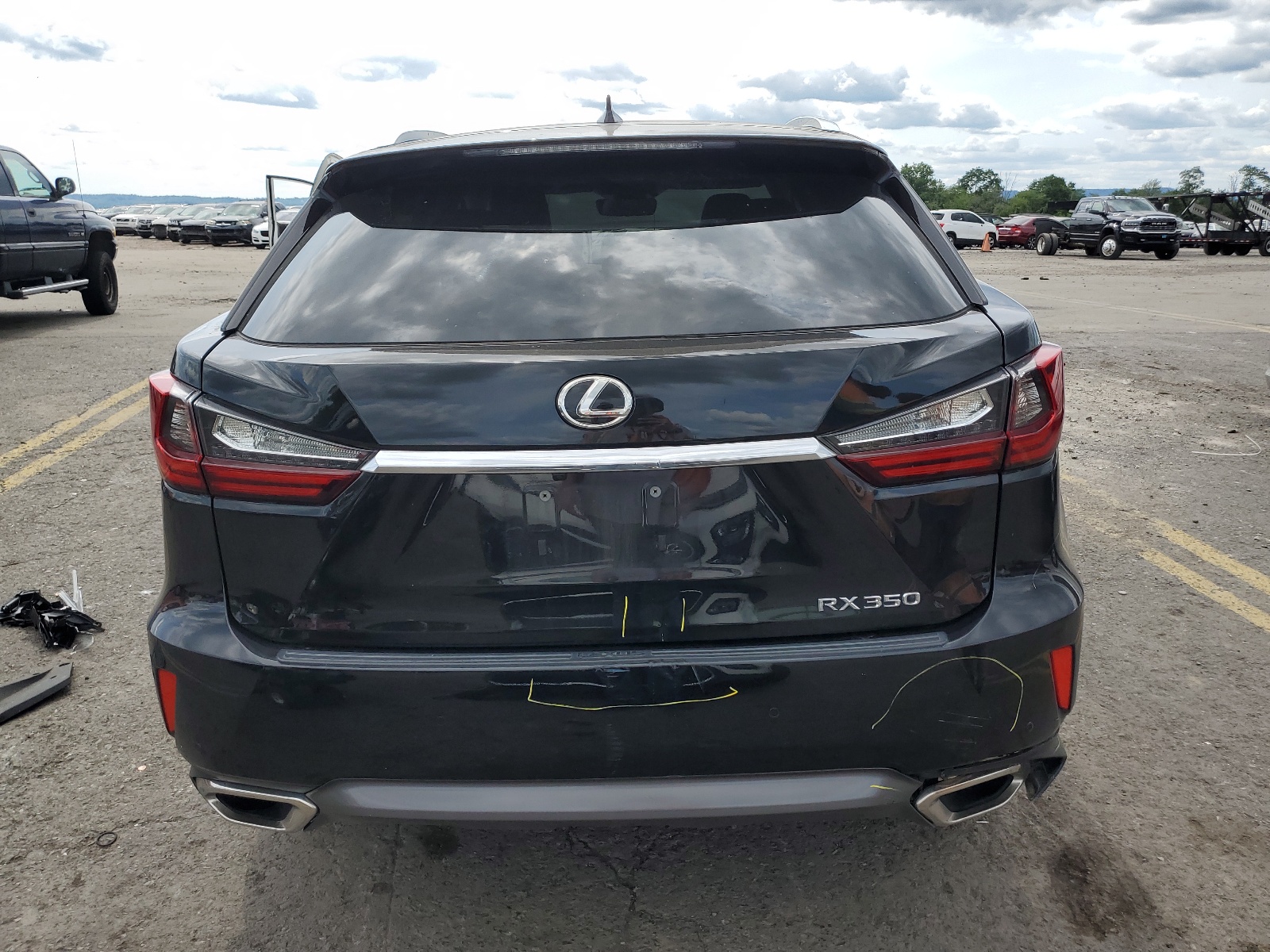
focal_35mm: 26
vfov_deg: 53.1
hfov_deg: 67.3
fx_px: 954
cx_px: 635
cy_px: 476
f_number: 1.5
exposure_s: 1/2500
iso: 50
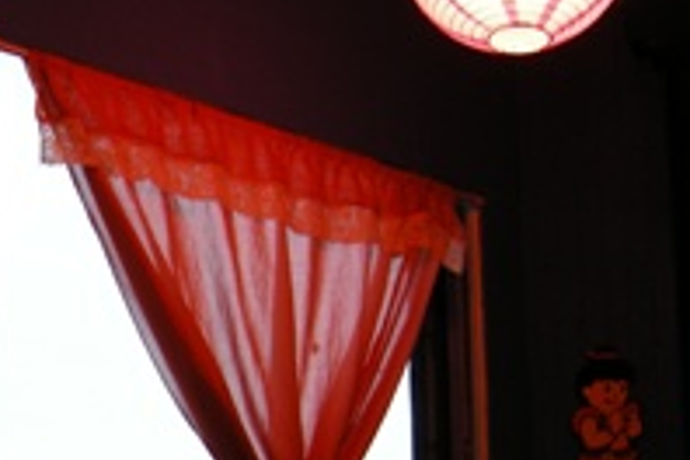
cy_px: 518
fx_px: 1725
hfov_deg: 21.7
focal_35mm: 90
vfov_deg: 14.8
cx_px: -24
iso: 64
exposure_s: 1/30
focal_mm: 7.5
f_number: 2.7
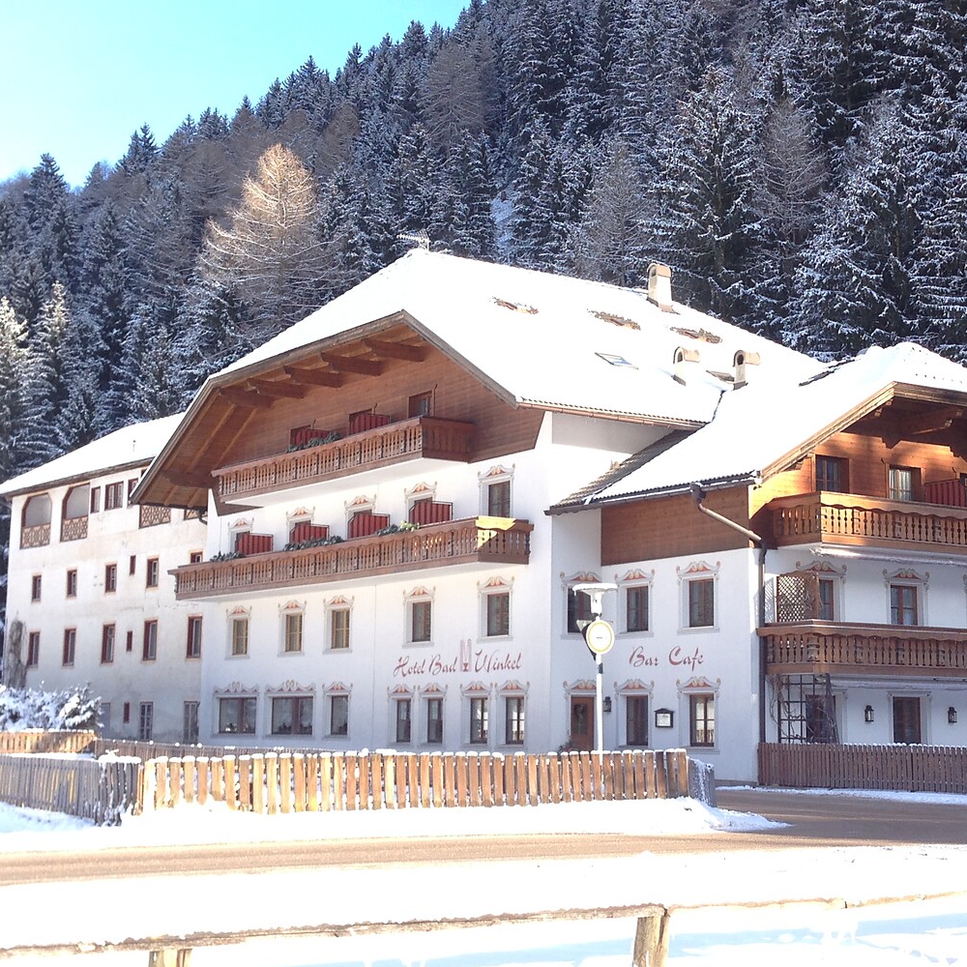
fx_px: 1770
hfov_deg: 30.5
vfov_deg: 30.6
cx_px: 555
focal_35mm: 56
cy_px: 473
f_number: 2.4
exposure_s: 1/278
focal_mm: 4.12
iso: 50
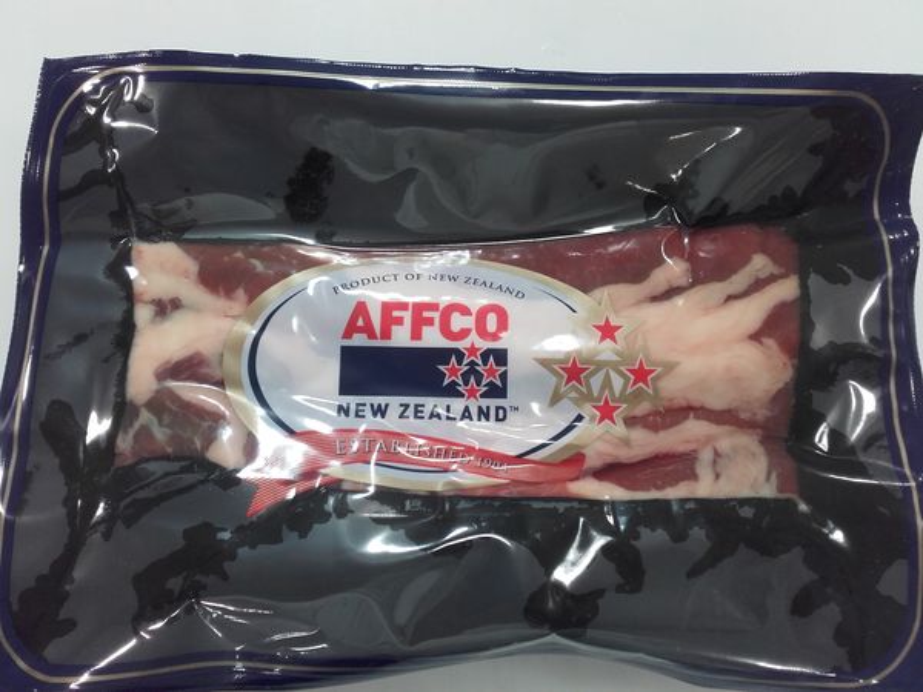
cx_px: 462
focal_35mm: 31
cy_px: 346
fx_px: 827
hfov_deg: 58.4
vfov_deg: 45.4
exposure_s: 1/33
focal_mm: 3.31
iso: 70
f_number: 2.2
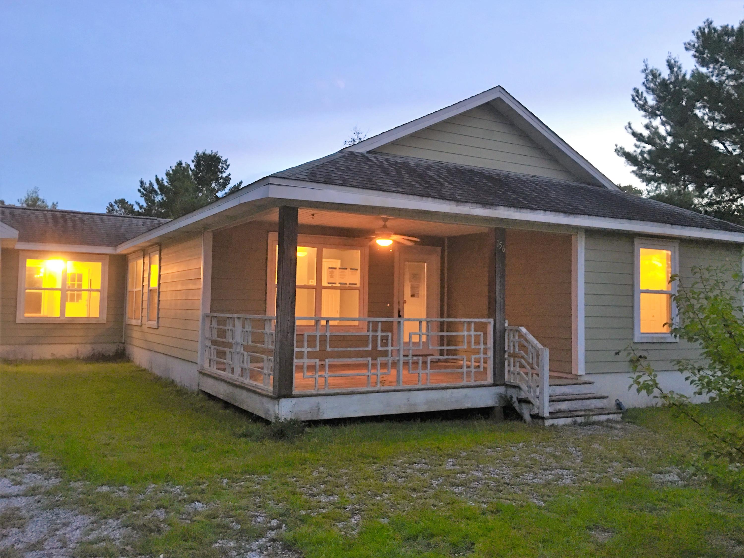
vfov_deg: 48.2
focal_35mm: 29
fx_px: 623
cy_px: 279
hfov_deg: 61.7
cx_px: 372
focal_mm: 4.15
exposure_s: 1/4
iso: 64
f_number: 2.2
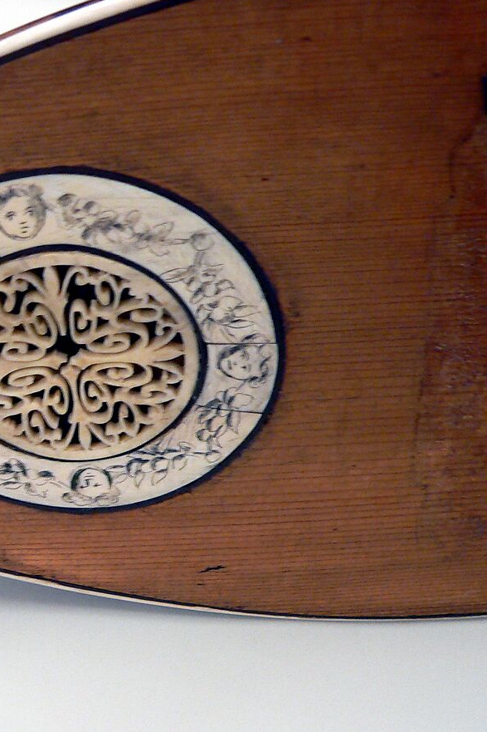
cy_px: 362
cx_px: 82
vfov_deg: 38.9
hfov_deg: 25.9
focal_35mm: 51
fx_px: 1035
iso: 200
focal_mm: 6
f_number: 2.8
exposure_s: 1/20
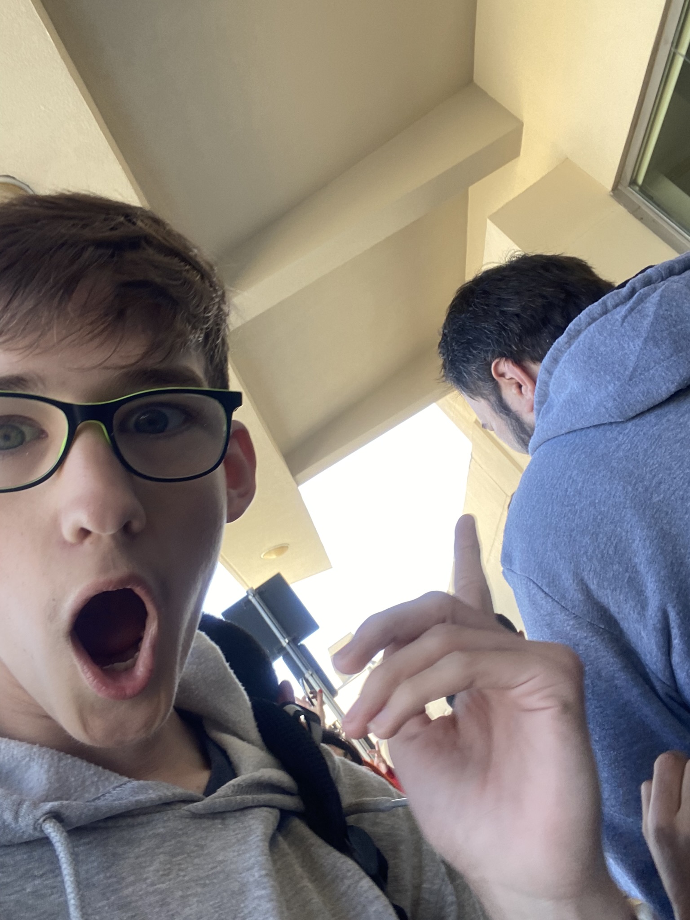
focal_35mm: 30
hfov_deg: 46.8
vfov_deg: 60.0
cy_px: 460
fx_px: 797
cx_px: 345
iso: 64
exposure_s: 1/122
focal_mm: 2.71
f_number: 2.2
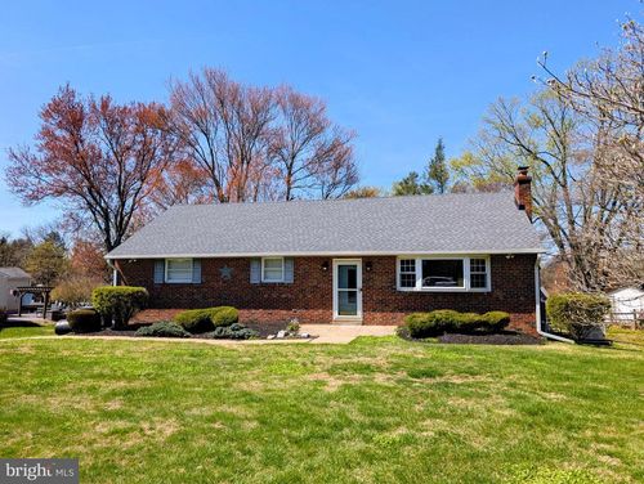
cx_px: 322
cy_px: 242
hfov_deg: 71.5
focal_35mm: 24
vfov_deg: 56.9
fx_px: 447
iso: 21
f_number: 1.68
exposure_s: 1/877
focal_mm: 6.9
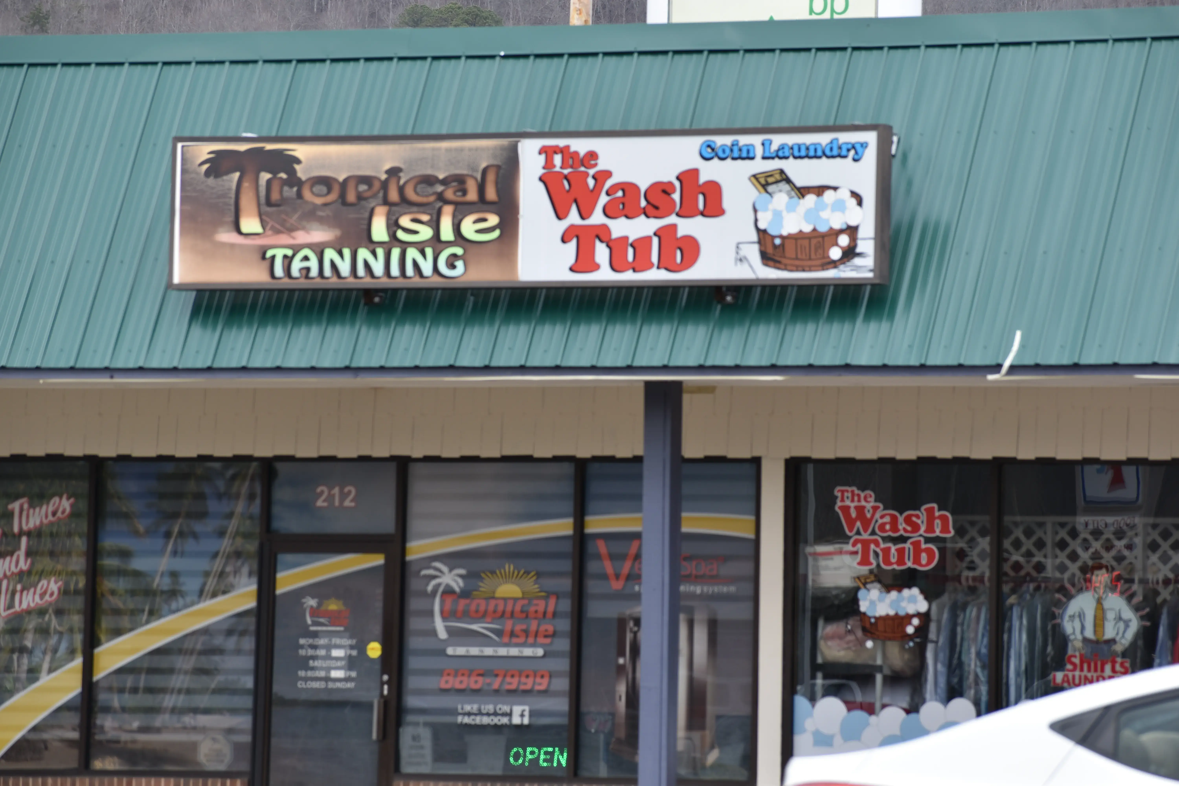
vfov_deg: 6.8
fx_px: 6631
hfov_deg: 10.2
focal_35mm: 202
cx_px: 590
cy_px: 393
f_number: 8
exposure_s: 1/125
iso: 140
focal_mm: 135
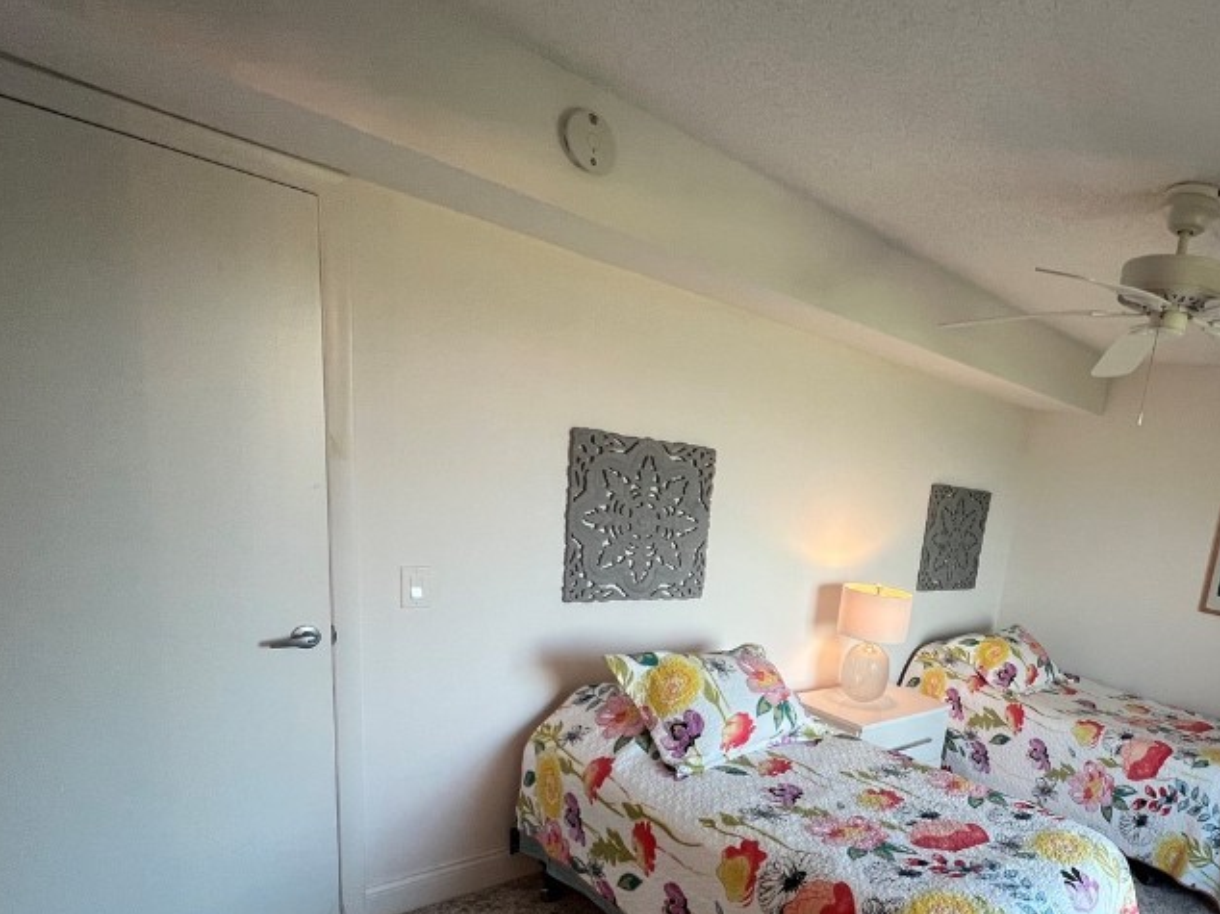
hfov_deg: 73.5
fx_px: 740
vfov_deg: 60.3
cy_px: 673
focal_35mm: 21
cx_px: 912
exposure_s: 1/120
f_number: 1.8
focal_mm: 1.57
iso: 125
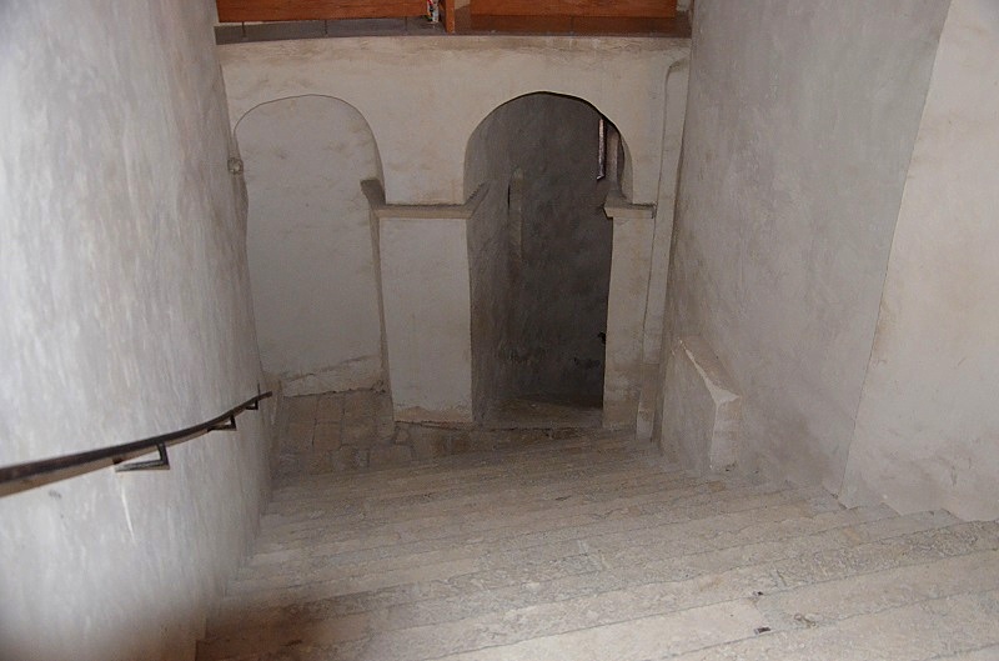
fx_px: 913
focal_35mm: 33
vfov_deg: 39.8
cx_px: 500
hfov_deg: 57.3
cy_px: 330
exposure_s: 1/60
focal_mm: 22
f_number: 3.8
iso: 3200
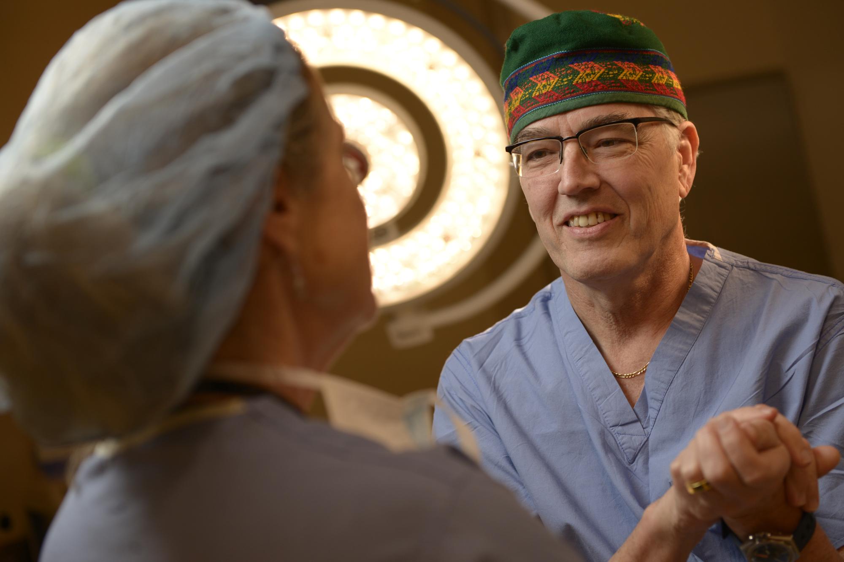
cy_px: 281
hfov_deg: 28.8
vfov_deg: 19.5
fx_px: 1641
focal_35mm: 70
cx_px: 422
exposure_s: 1/60
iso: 400
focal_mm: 70
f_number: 4
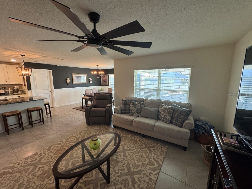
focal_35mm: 14
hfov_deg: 102.1
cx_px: 126
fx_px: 102
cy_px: 94
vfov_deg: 85.7
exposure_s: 1/120
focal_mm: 2.22
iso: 160
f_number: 2.2
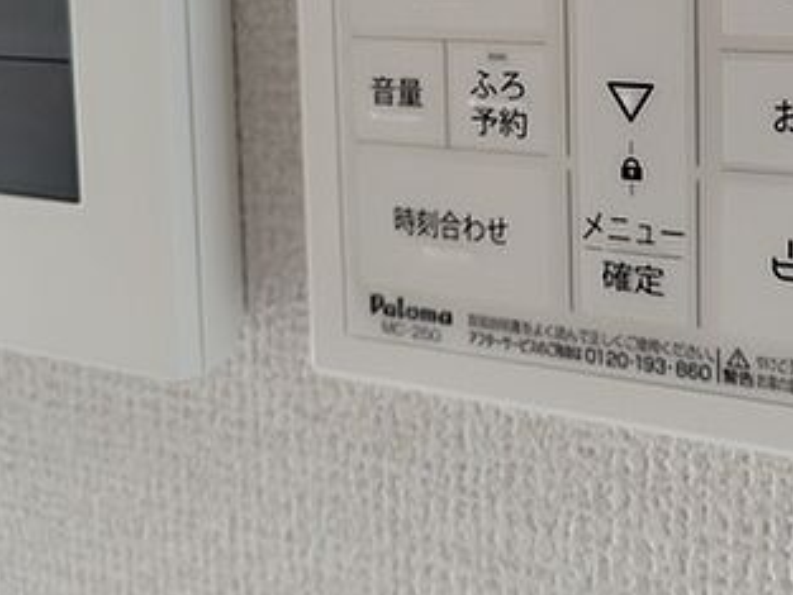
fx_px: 1077
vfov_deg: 28.8
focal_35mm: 47
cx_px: 555
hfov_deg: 39.7
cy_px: -8
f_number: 1.9
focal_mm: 5.6
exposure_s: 1/60
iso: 303
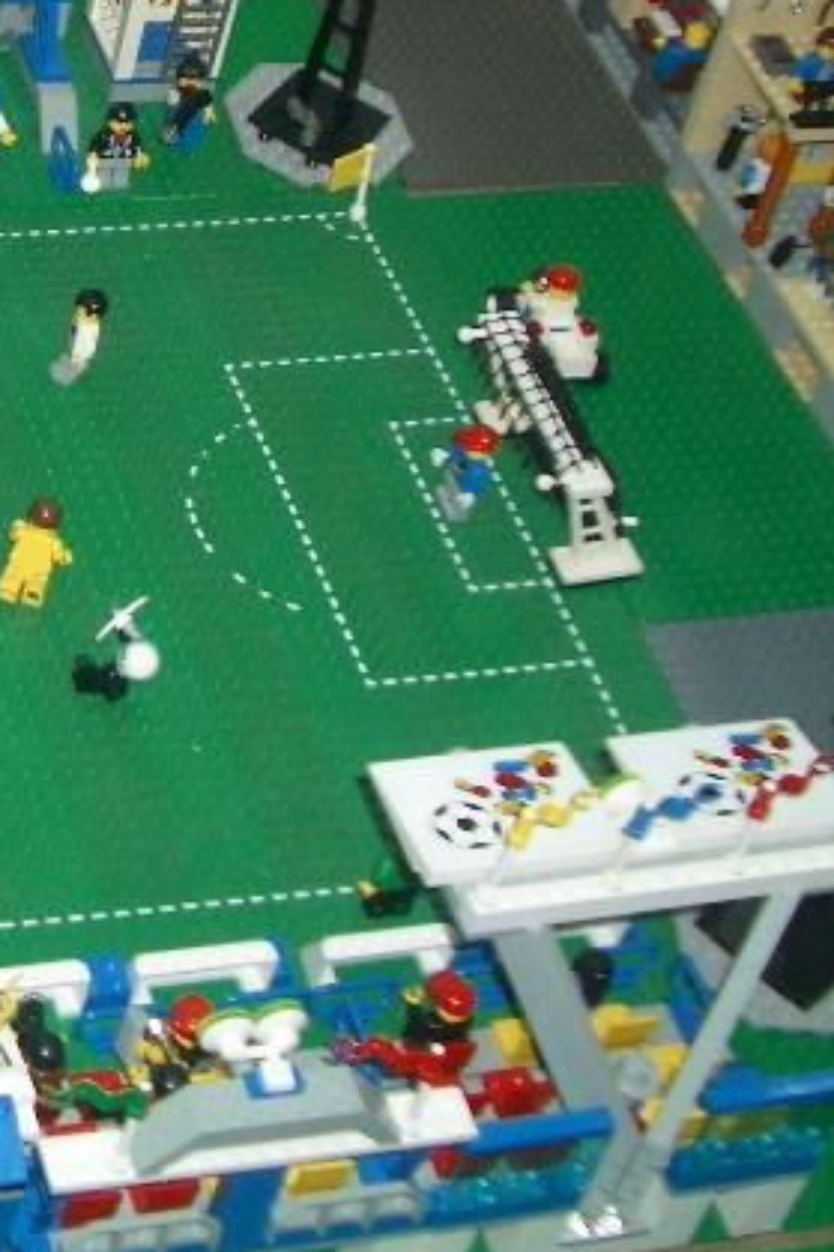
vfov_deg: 22.5
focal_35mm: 89
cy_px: 206
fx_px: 3095
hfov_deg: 14.5
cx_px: -359
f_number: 2.6
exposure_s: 1/60
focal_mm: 5.8
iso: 100
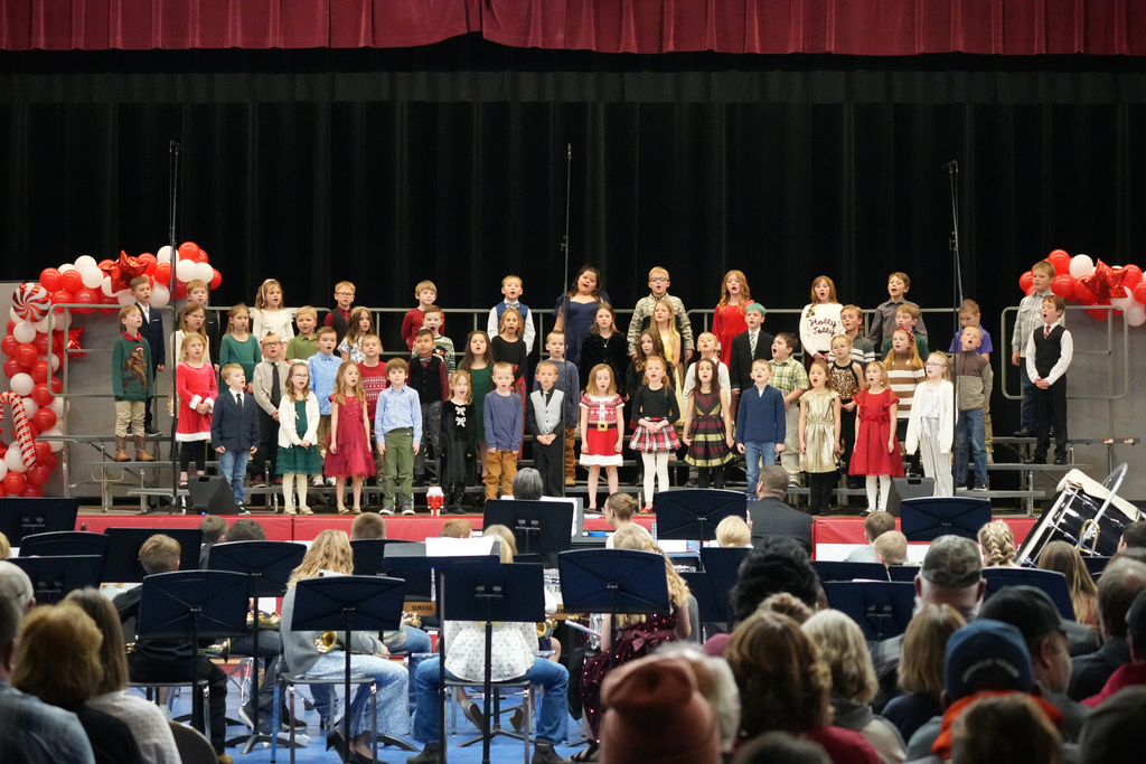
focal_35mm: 105
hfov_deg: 19.5
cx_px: 573
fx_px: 3343
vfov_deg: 13.0
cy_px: 382
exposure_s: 1/200
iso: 8000
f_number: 4.5
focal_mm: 70
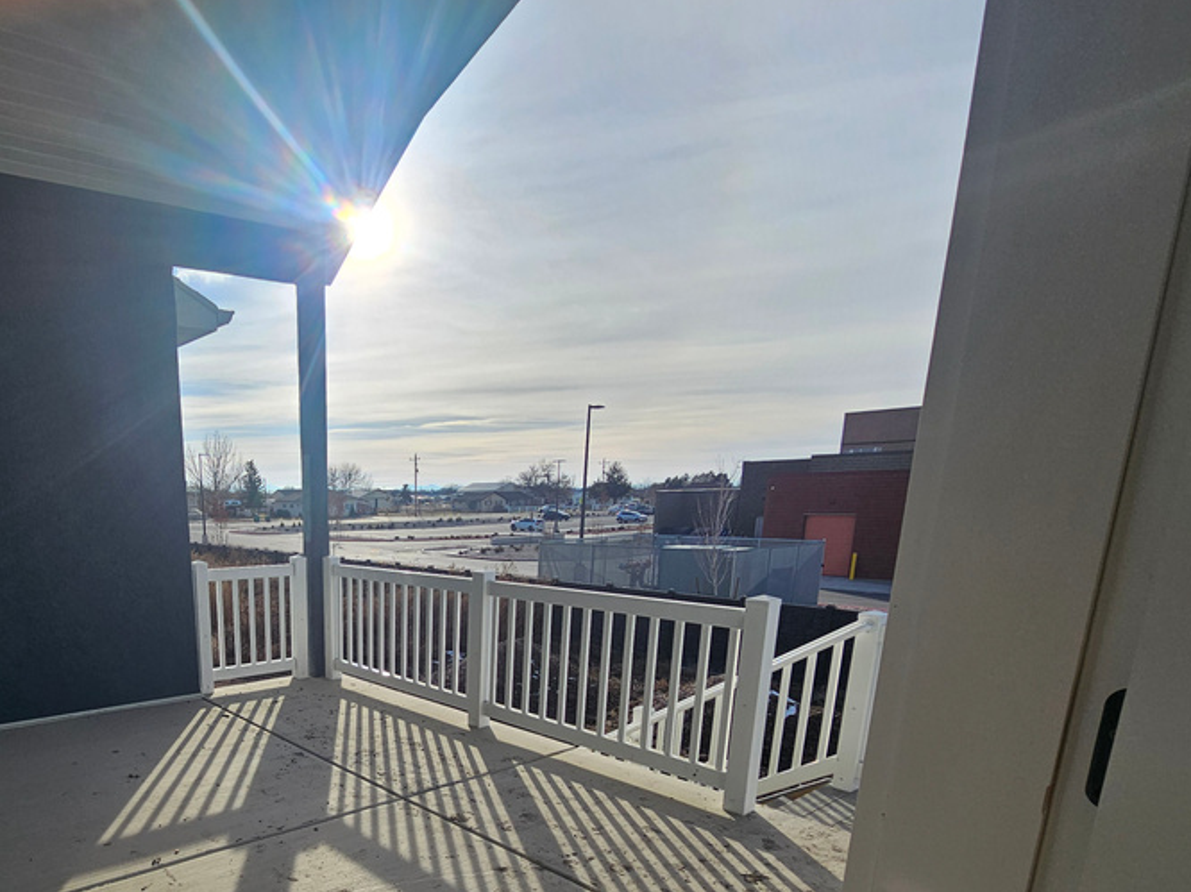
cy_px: 677
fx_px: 688
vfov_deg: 61.9
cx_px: 329
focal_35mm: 20
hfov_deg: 77.0
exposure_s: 1/3059
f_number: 2.2
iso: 50
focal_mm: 2.2
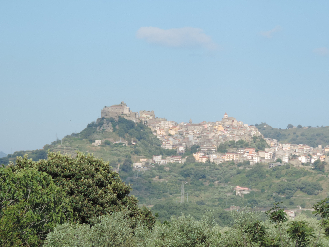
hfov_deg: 11.6
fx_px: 1616
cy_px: 124
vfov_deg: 8.7
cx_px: 164
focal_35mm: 170
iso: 80
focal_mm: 30.3
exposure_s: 1/400
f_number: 4.5
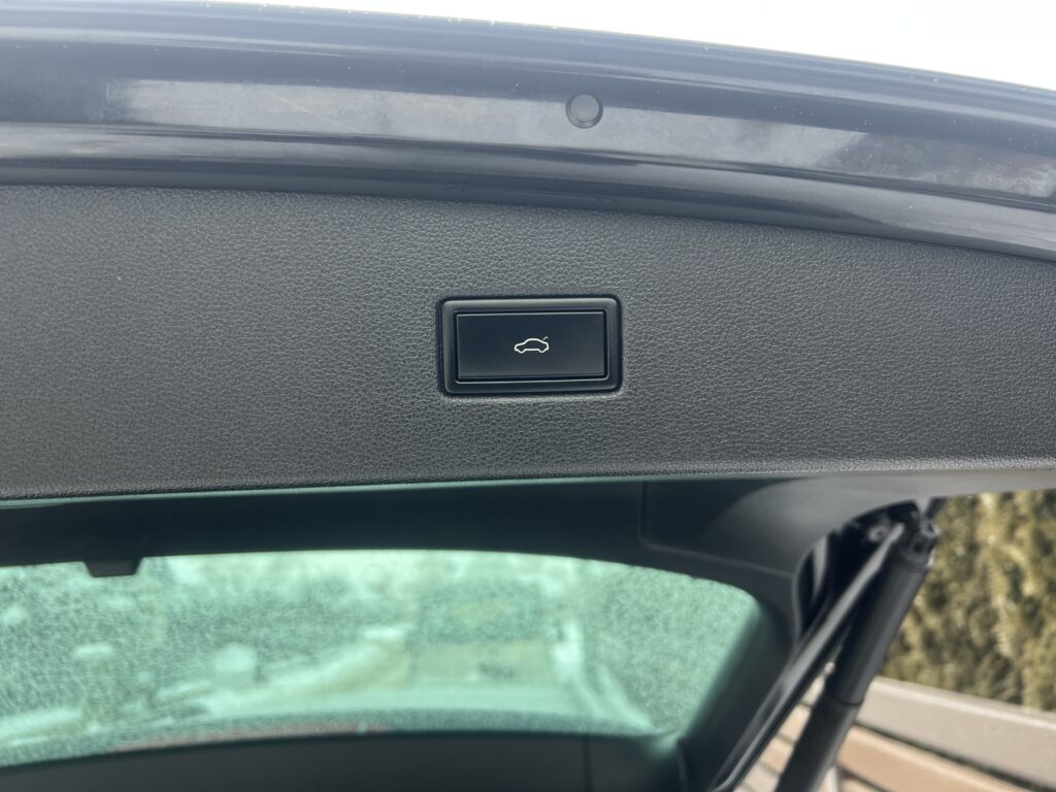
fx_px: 793
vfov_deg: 53.1
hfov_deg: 67.3
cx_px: 528
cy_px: 396
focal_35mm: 26
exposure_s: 1/121
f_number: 1.5
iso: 50
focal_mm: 5.7
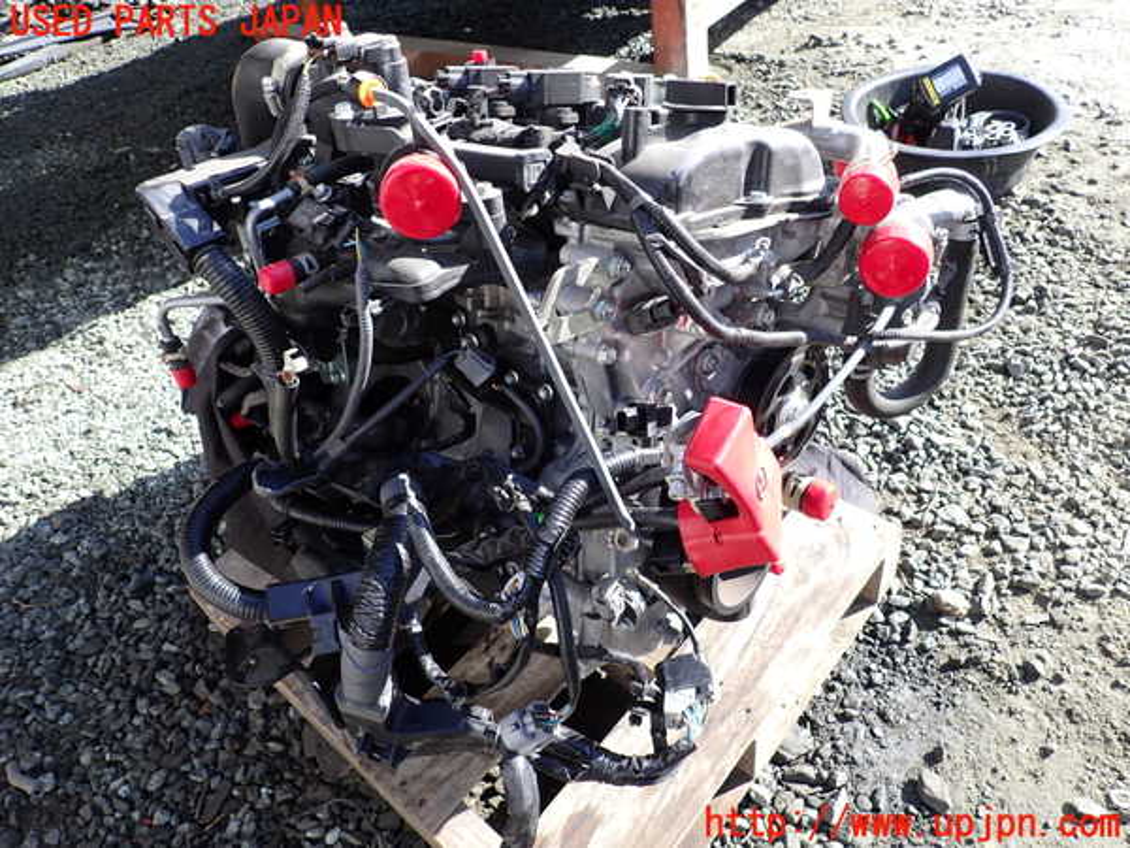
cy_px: 424
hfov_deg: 69.4
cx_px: 565
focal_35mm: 25
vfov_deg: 54.9
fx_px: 816
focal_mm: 4.5
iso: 100
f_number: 2.8
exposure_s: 1/200
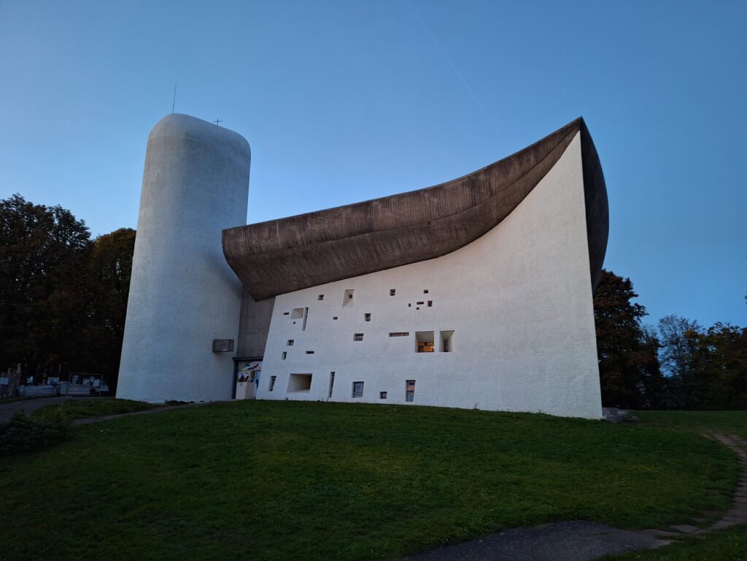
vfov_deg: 58.9
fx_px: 496
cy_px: 280
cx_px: 374
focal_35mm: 23
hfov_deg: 73.9
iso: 250
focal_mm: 5.5
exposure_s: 1/24
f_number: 1.8
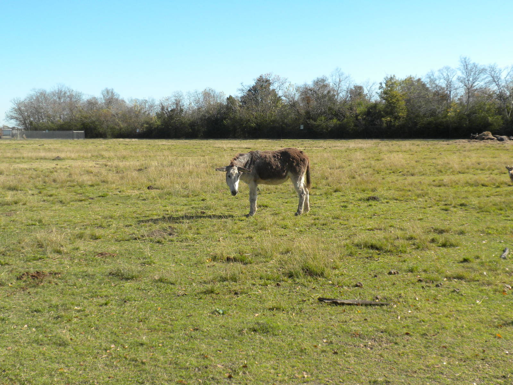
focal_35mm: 52
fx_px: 771
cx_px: 256
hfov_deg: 36.8
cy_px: 192
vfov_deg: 28.0
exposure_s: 1/400
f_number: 4.3
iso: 70
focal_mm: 9.1
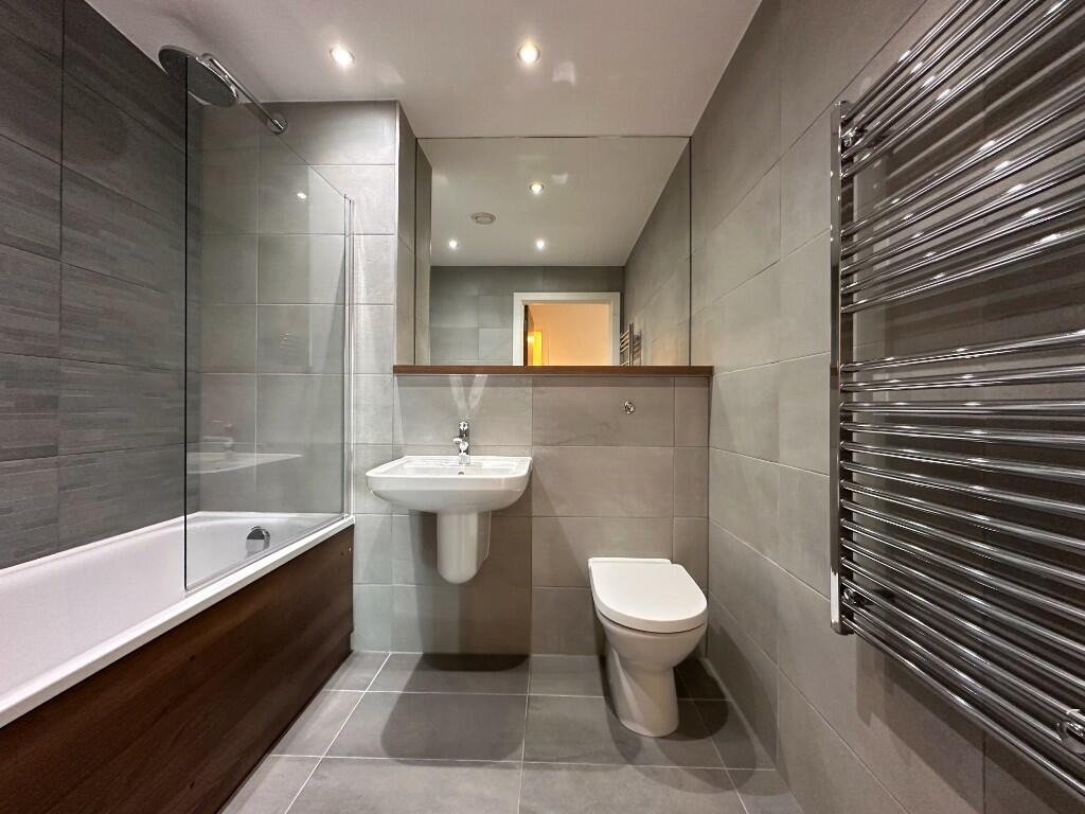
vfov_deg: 85.7
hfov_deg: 102.1
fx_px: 439
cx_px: 542
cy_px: 407
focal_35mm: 14
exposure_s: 1/50
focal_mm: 2.22
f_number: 2.2
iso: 400
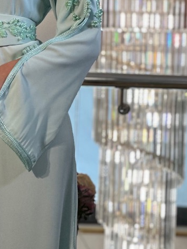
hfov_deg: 7.0
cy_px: 76
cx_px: -27
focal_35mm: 211
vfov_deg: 9.4
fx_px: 1520
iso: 40
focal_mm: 9
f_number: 2.8
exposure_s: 1/100
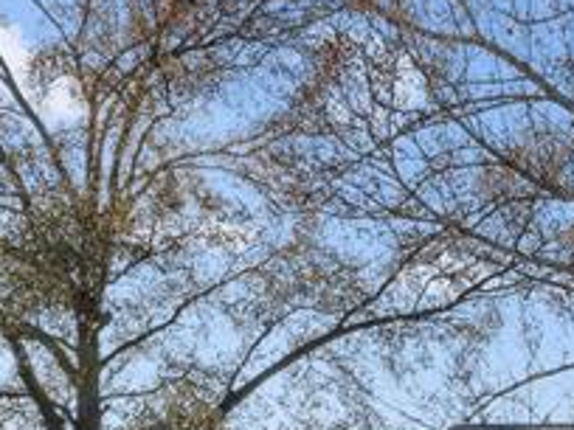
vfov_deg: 11.4
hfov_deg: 15.6
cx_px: 875
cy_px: 880
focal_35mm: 116
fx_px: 1924
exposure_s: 1/10
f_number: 22
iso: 100
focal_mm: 24
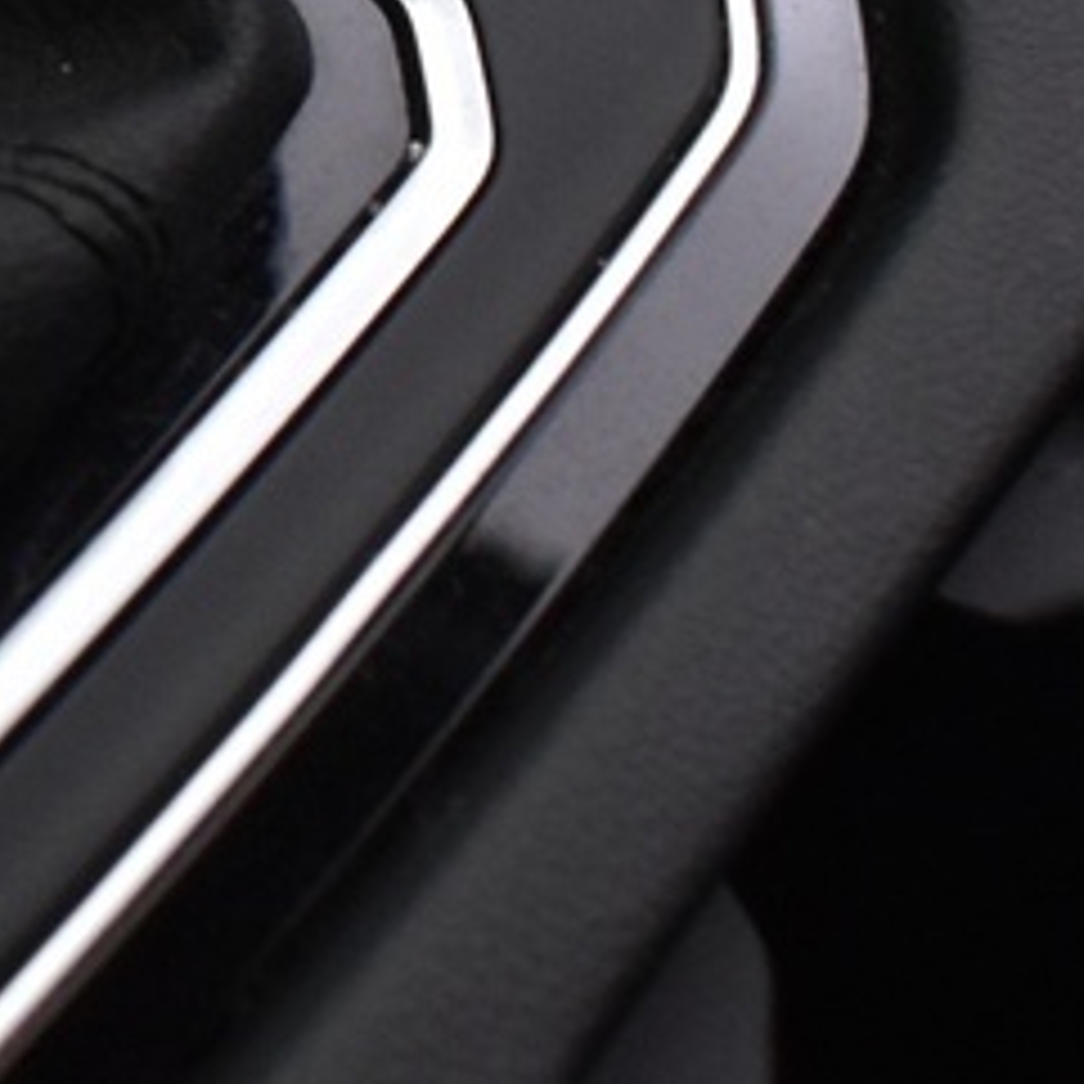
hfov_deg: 10.4
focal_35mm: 154
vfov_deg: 10.8
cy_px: -634
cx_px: -1111
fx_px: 5456
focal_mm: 18
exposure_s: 1/15
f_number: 5
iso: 1250
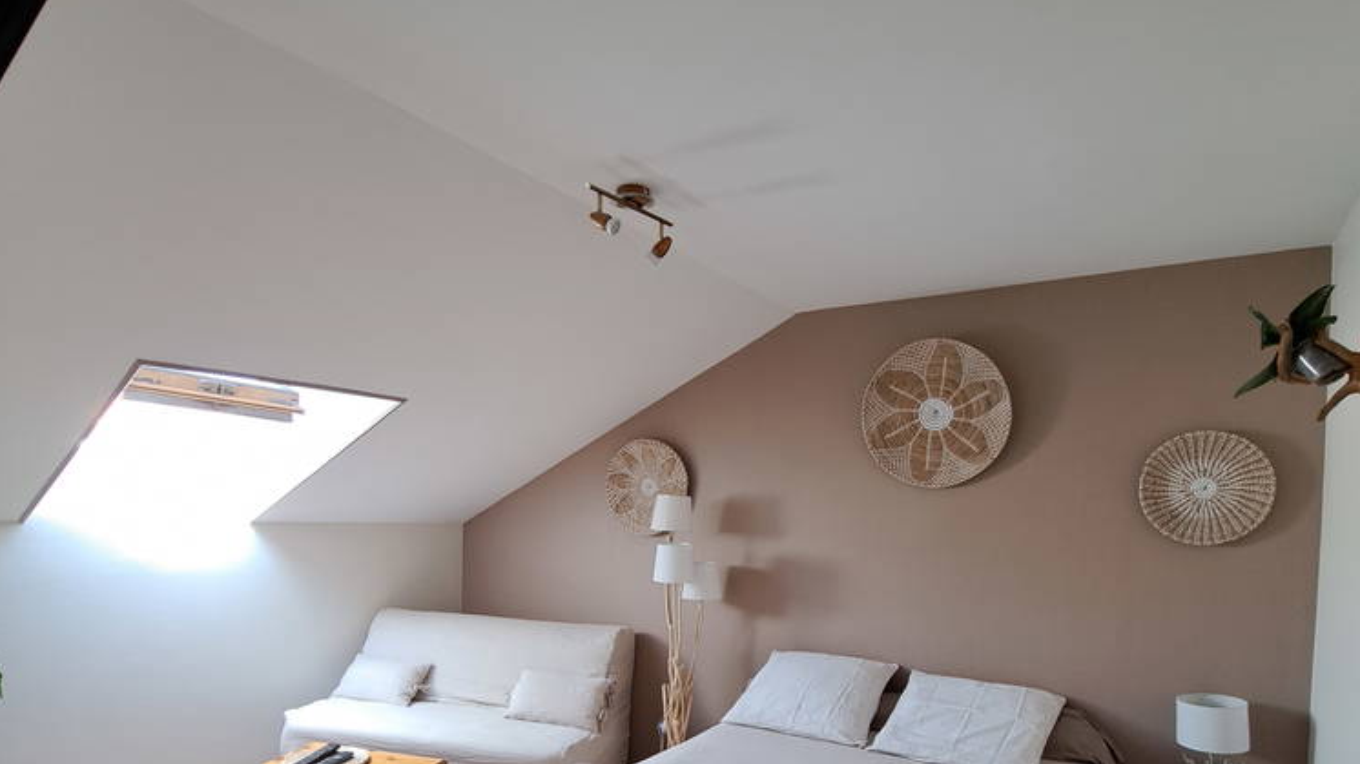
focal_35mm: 15
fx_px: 541
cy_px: 532
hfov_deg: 103.0
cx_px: 654
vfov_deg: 67.7
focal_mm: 1.74
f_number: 2.2
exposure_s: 1/50
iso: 80
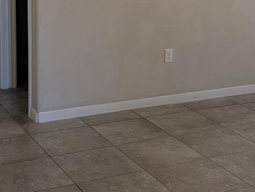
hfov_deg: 24.6
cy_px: 14
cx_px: 149
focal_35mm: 79
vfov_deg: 18.4
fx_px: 583
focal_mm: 6.9
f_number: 1.68
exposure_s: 1/120
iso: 60
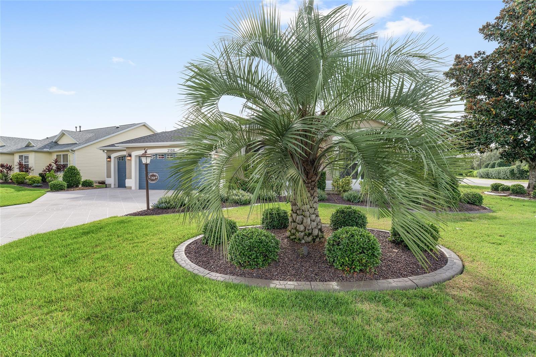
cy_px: 178
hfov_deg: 93.3
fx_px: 253
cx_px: 268
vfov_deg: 70.4
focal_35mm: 17
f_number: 8
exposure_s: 1/500
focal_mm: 17
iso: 320
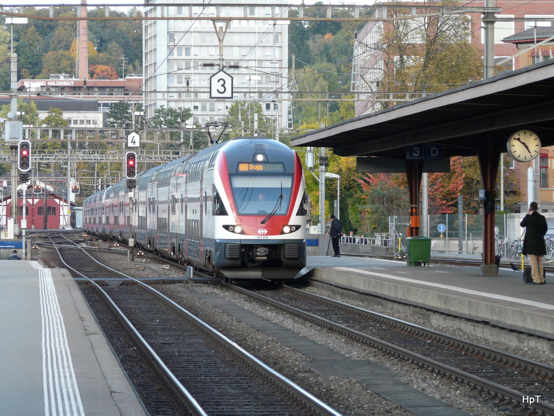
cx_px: 277
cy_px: 208
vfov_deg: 8.1
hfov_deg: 10.8
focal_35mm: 183
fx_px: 2929
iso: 200
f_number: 3.6
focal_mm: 30
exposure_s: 1/200
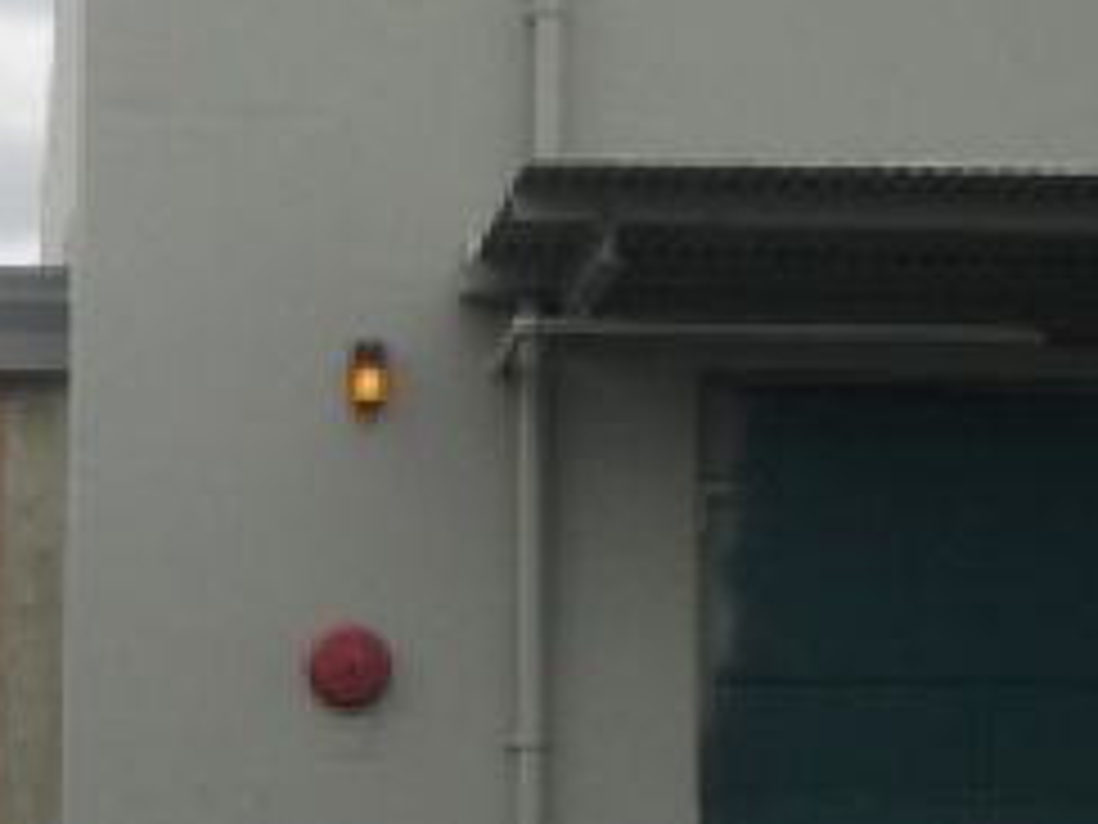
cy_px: 360
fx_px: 4250
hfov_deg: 14.5
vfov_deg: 11.1
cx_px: 16
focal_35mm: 134
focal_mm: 8.2
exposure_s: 1/400
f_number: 5
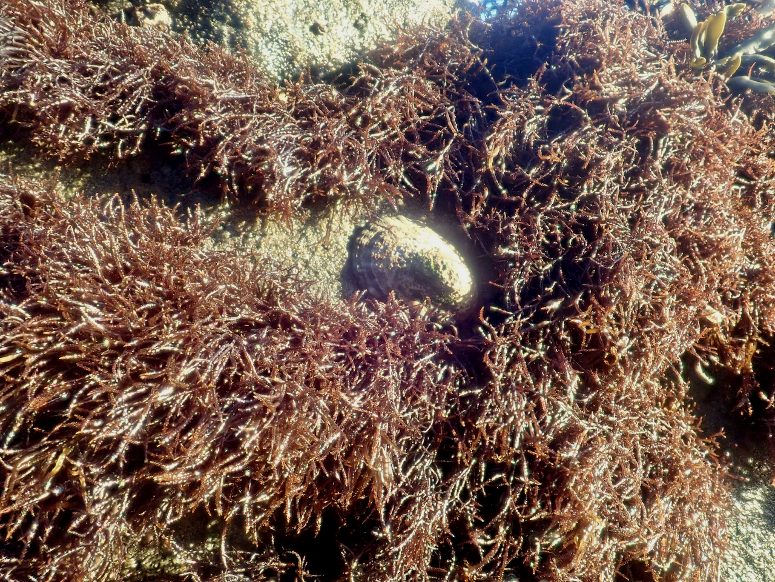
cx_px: 388
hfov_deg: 60.0
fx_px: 672
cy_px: 291
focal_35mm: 30
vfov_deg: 46.8
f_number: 3.2
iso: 320
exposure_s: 1/125
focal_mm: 5.5
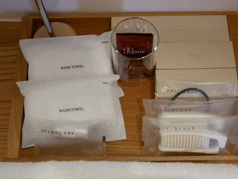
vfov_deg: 30.3
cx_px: 119
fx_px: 330
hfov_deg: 39.6
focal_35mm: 48
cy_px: 90
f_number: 5
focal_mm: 24
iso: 1250
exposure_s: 1/60
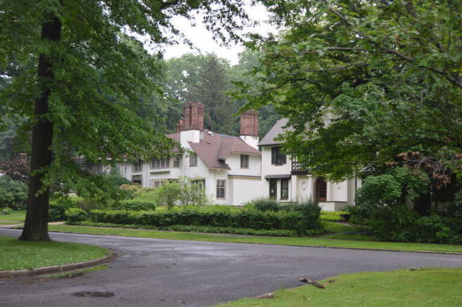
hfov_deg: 35.1
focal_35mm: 57
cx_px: 231
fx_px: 731
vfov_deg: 23.7
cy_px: 154
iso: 100
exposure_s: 1/125
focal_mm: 38
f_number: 5.6
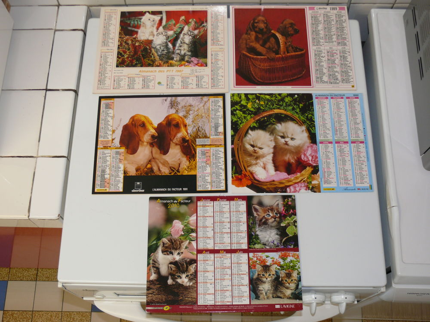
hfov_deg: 43.9
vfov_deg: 33.6
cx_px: 215
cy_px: 161
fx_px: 534
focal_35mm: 43
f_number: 2.8
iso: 100
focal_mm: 8.6
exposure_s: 1/13
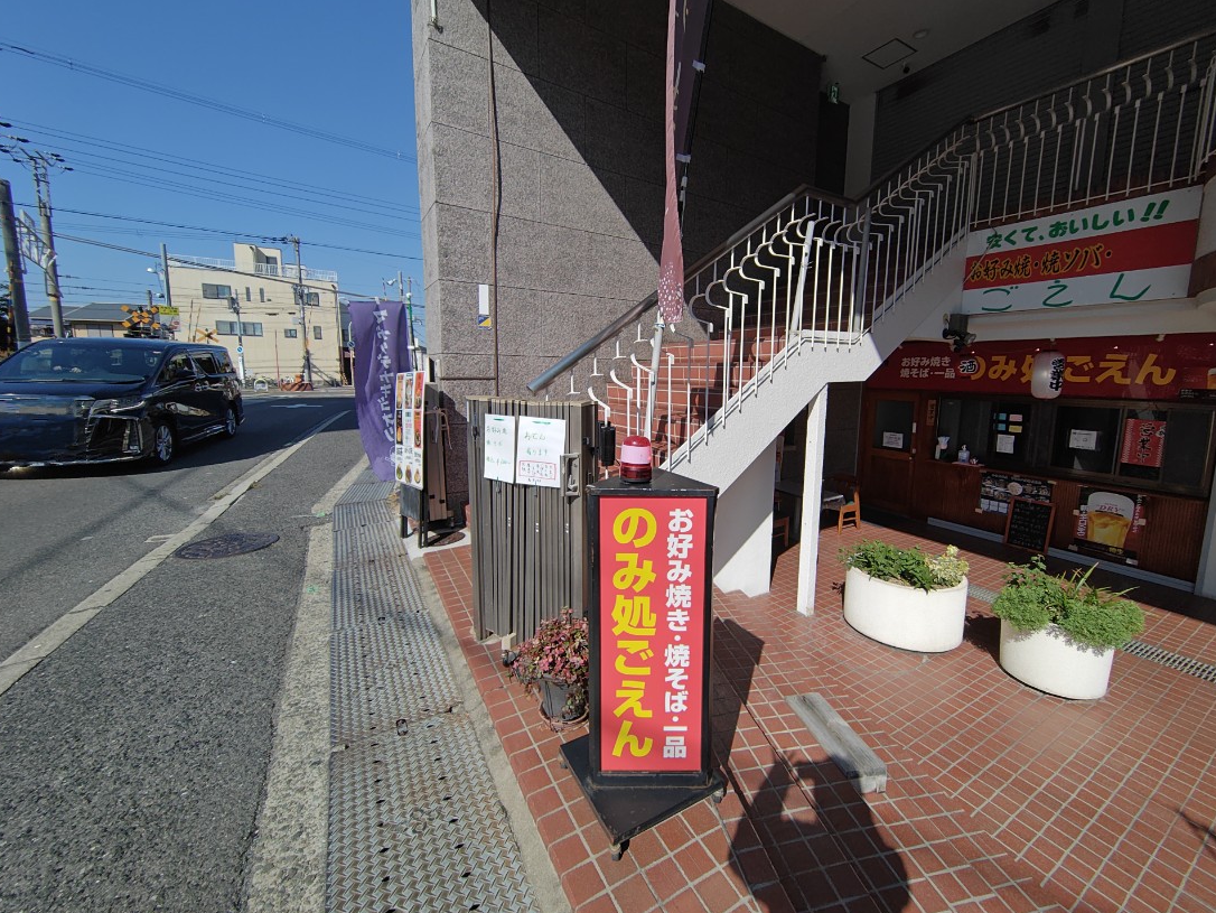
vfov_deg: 85.6
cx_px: 639
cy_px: 435
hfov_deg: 102.0
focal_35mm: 14
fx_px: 492
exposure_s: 1/1464
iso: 100
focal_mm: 2.16
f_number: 2.2
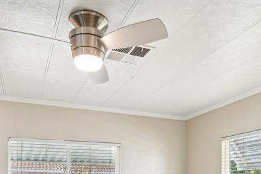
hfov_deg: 57.2
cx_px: 139
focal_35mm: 33
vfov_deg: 33.0
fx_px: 239
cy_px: 208
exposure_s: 1/20
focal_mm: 13
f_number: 9
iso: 400
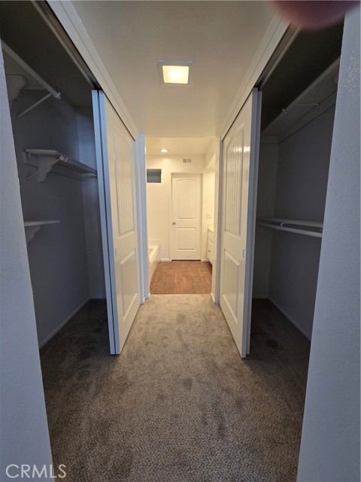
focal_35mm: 13
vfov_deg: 106.2
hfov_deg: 89.9
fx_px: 181
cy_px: 241
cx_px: 180
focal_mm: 2.2
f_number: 2.2
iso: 125
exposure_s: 1/60
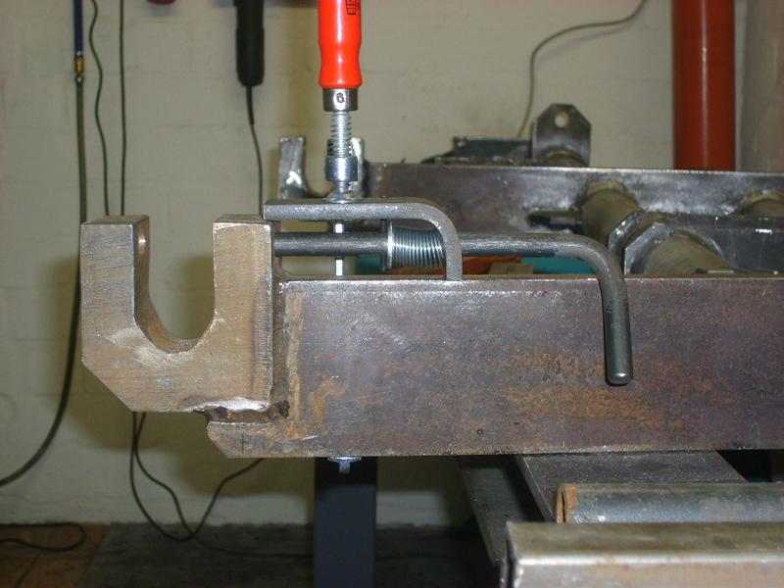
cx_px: 392
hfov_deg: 31.7
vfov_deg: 24.0
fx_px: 1382
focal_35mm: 61
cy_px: 294
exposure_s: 1/60
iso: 100
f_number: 3.6
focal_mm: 10.3
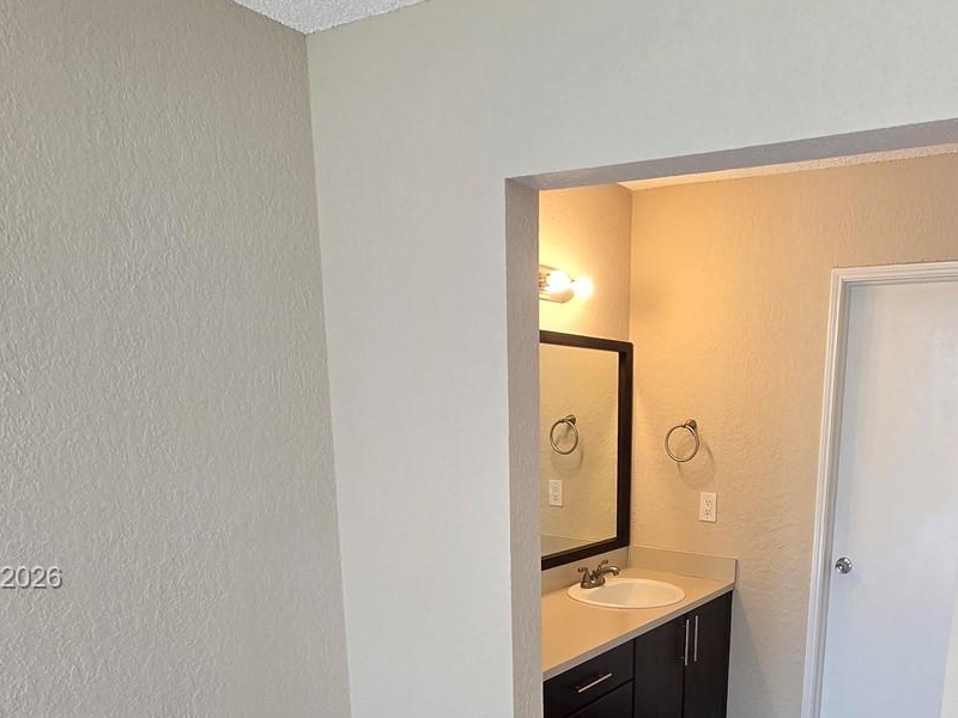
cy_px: 579
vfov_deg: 49.8
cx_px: 647
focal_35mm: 26
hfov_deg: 65.3
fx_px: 720
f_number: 2.2
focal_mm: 2.2
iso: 80
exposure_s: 1/60
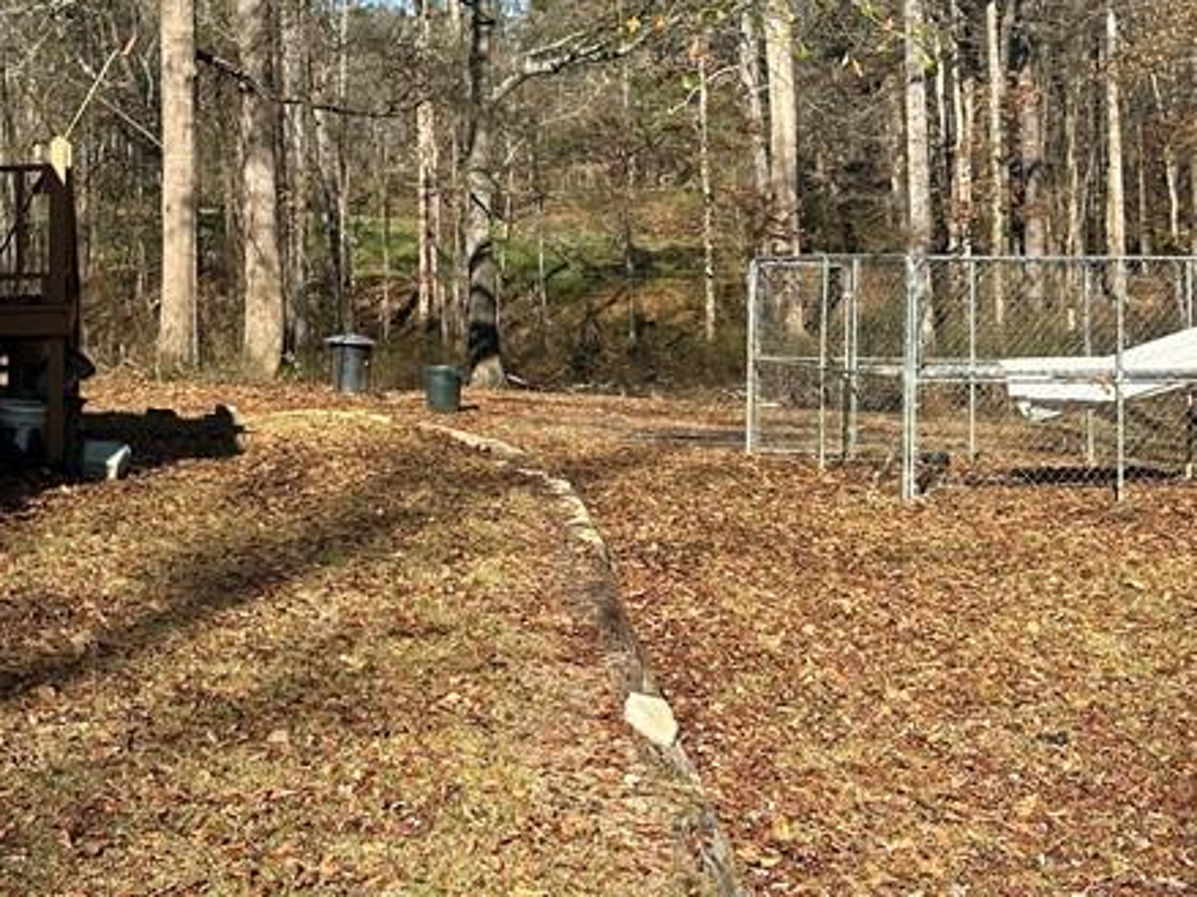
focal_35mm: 56
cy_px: 234
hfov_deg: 32.5
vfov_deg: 25.8
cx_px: 106
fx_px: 1936
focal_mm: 6.86
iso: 80
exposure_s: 1/2353
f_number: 1.78
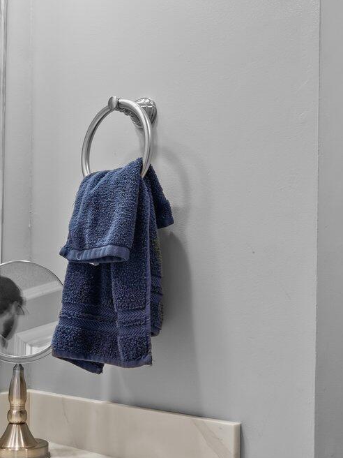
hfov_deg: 30.1
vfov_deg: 39.4
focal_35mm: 48
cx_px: 129
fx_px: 634
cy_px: 288
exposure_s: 1
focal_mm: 16
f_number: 8
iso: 400
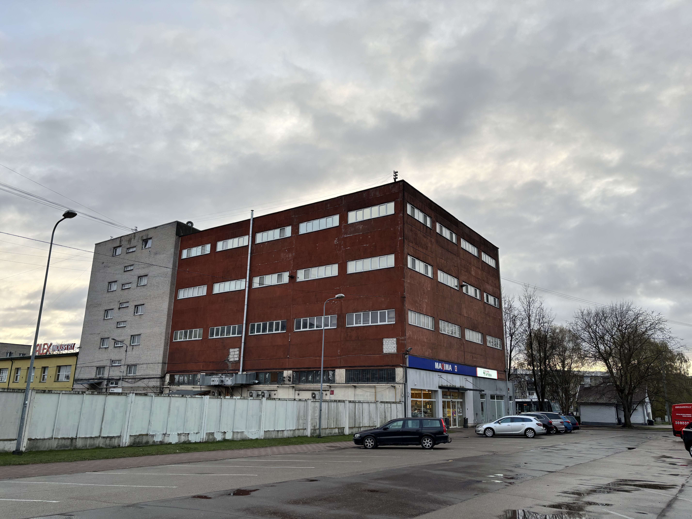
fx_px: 520
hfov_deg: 67.3
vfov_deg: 53.1
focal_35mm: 26
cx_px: 346
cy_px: 260
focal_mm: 5.96
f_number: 1.6
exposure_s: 1/553
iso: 50
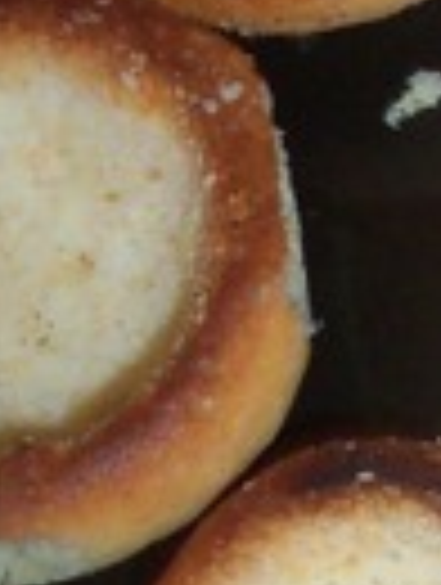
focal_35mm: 209
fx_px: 3539
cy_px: -288
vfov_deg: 9.2
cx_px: 1300
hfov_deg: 6.5
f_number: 2.9
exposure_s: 1/30
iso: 100
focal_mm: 5.7
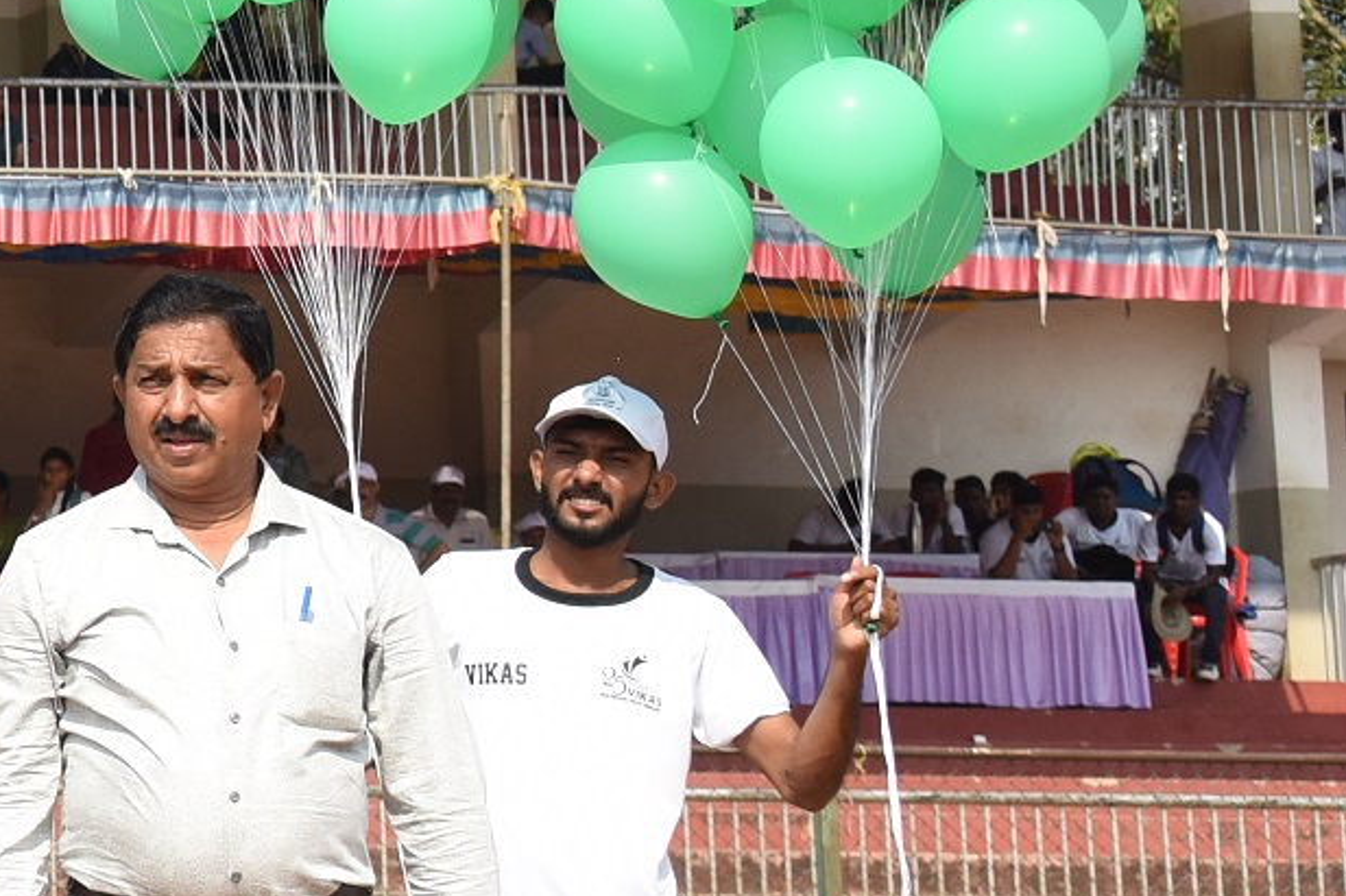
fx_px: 6354
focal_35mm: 170
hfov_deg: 10.8
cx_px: -1547
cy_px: 159
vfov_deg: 8.1
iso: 500
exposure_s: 1/1250
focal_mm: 38
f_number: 6.3
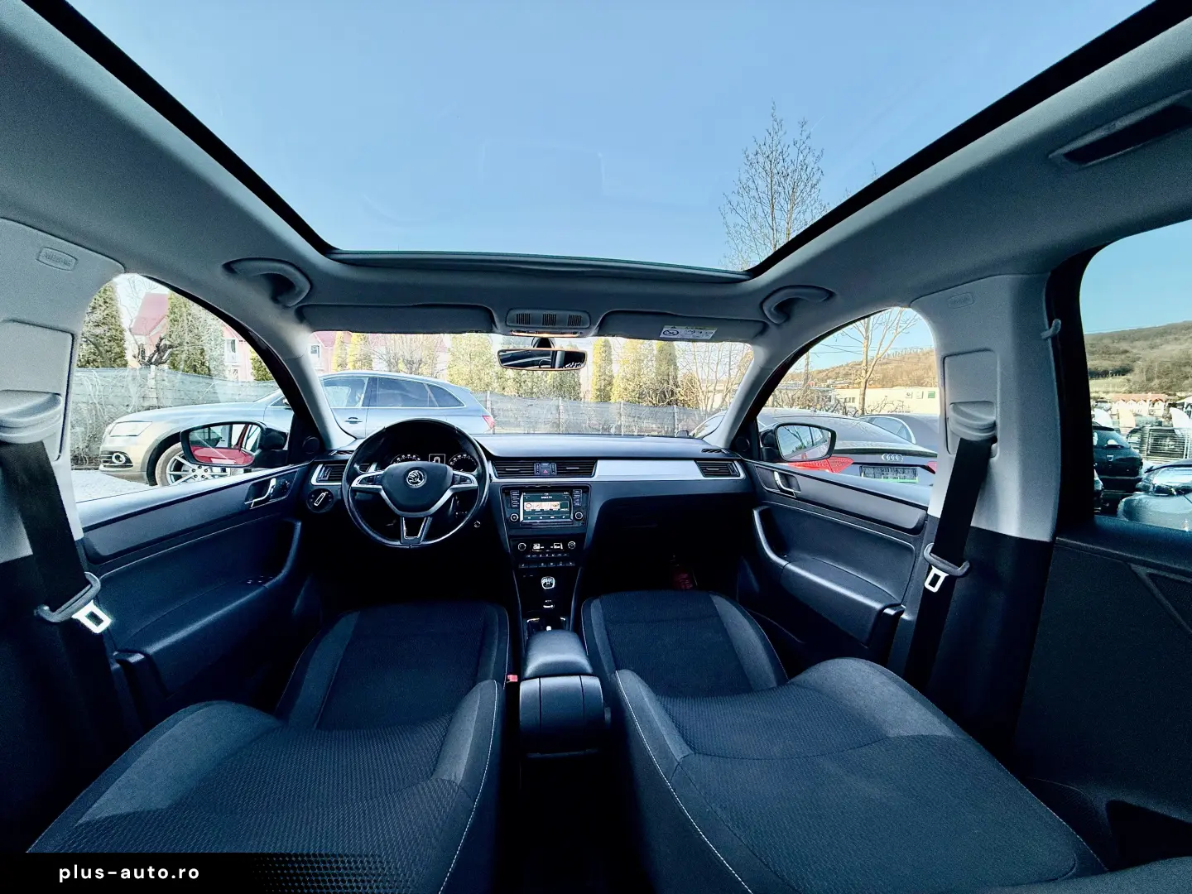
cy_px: 447
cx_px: 596
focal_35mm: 14
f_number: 2.2
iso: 50
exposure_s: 1/185
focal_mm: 2.22
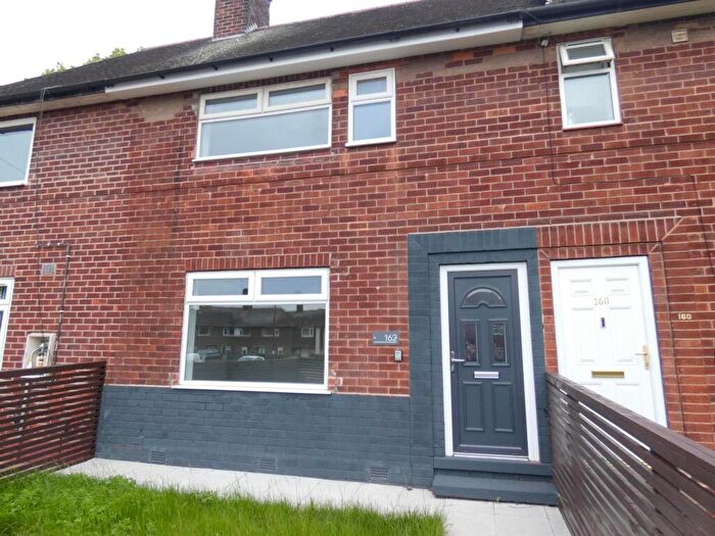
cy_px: 268
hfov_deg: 81.7
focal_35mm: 20
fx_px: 413
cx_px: 358
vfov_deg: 66.0
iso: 80
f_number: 2.8
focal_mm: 3.6
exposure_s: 1/320
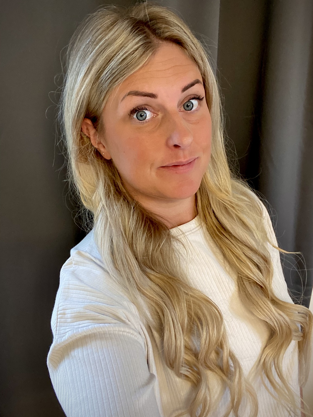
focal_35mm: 30
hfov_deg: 46.8
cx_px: 156
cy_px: 208
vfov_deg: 60.0
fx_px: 362
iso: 320
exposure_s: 1/33
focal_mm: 2.71
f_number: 2.2
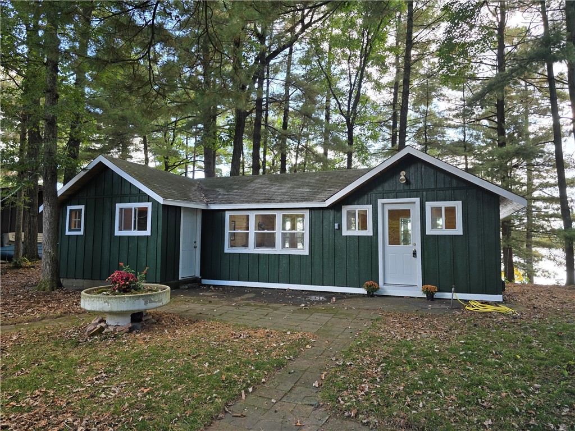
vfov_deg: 58.9
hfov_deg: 73.9
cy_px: 216
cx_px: 288
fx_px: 382
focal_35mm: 23
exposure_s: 1/180
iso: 50
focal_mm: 6.3
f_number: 1.7
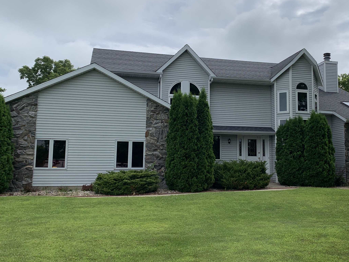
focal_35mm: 39
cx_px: 217
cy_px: 121
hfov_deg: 47.5
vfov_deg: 36.8
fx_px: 393
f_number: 1.8
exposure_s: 1/3937
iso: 25
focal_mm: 4.25
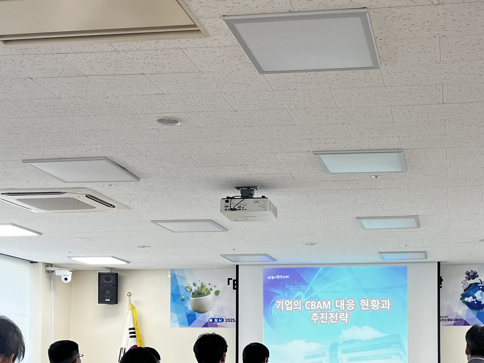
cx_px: 363
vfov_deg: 25.1
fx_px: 783
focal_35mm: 56
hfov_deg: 33.7
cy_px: 341
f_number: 1.6
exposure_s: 1/120
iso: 80
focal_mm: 5.1
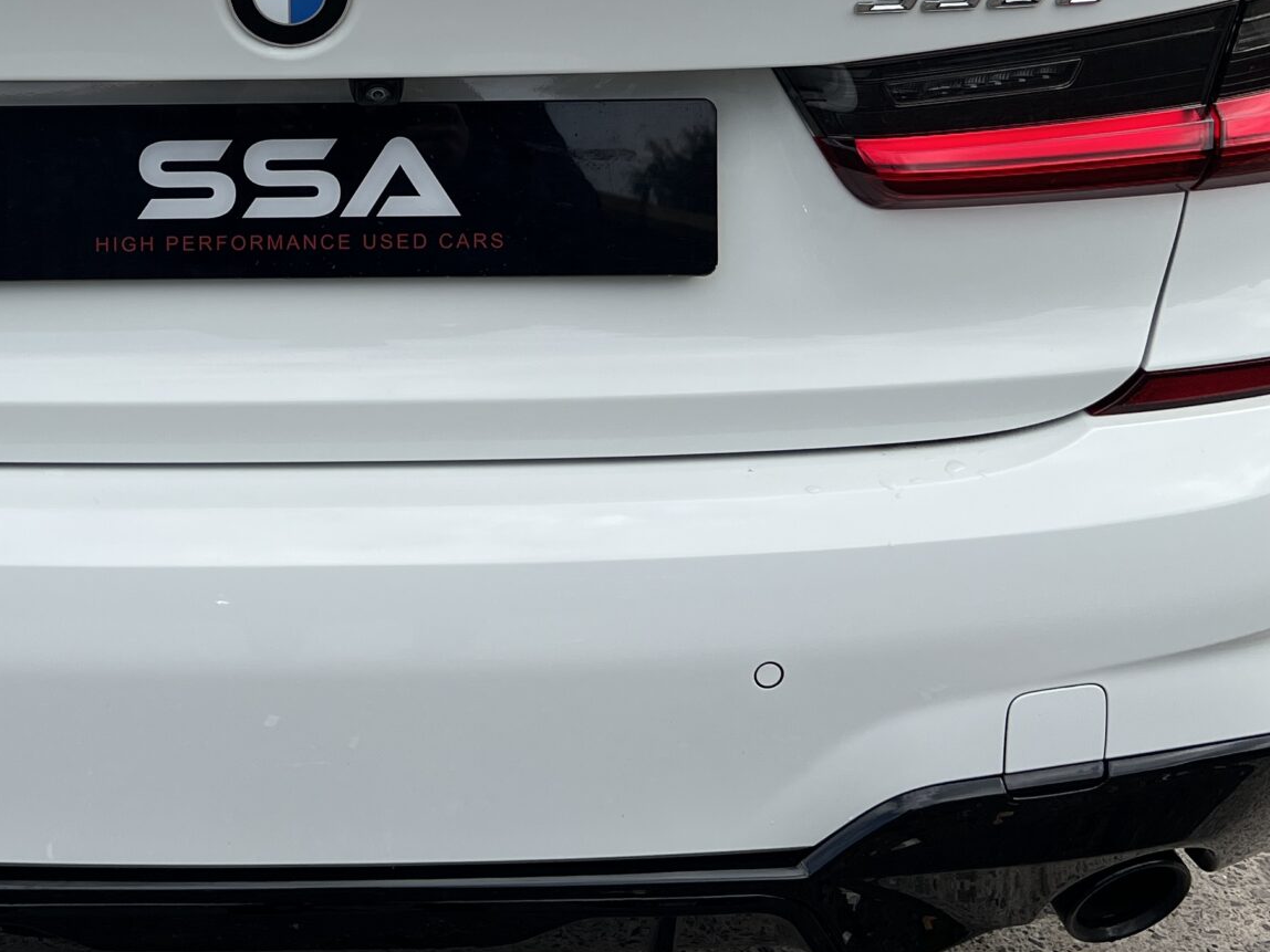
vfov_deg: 24.7
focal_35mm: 58
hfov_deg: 32.4
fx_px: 2128
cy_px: 166
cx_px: 279
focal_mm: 5.7
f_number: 1.5
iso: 50
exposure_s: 1/3356
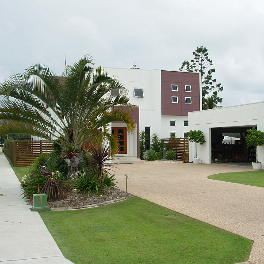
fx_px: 388
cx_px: 149
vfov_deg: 37.6
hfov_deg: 37.5
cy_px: 132
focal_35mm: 45
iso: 50
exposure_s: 1/395
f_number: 4.9
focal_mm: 6.3
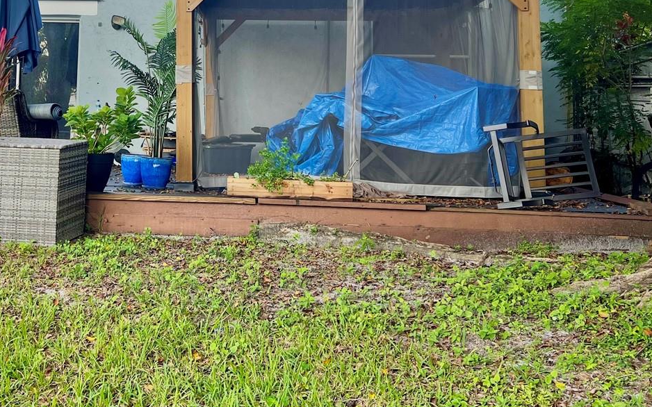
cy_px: 44
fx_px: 835
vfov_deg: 26.5
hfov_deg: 41.6
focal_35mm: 47
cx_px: 175
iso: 50
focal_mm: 5.7
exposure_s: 1/379
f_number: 1.5
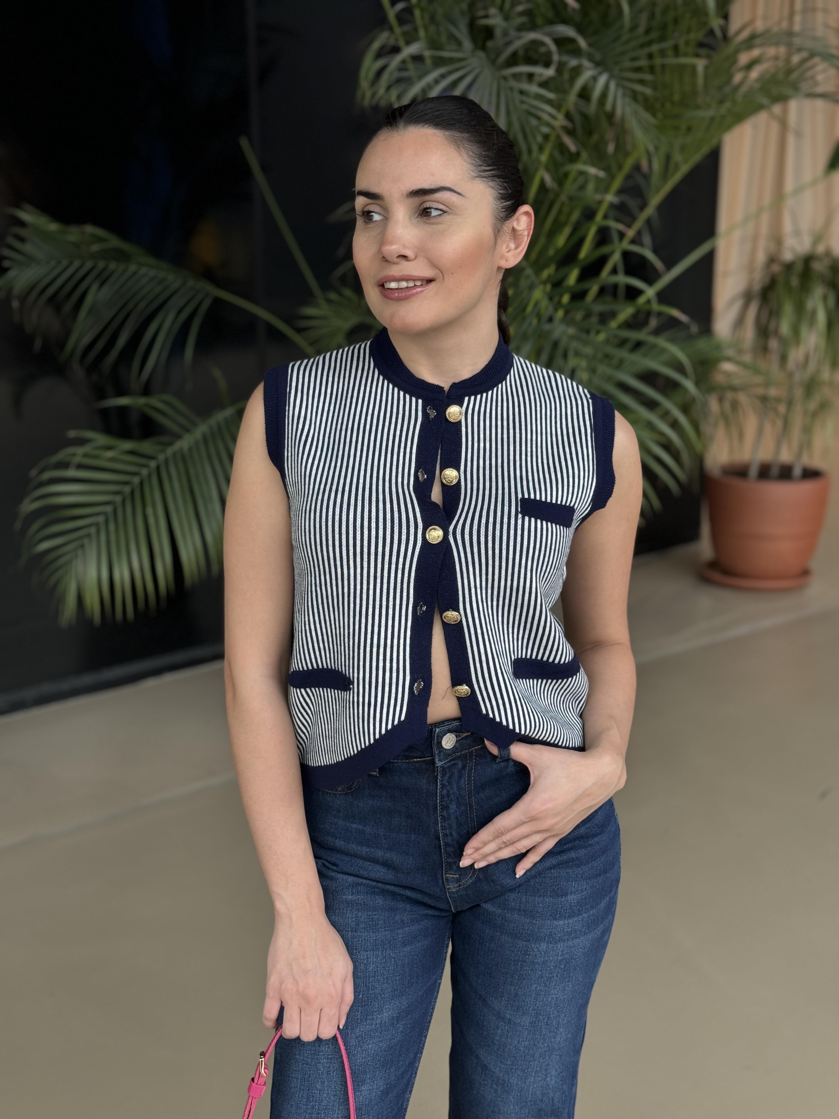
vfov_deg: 39.7
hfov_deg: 30.3
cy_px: 560
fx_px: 1551
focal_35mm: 48
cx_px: 420
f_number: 1.78
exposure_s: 1/114
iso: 100
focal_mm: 6.86
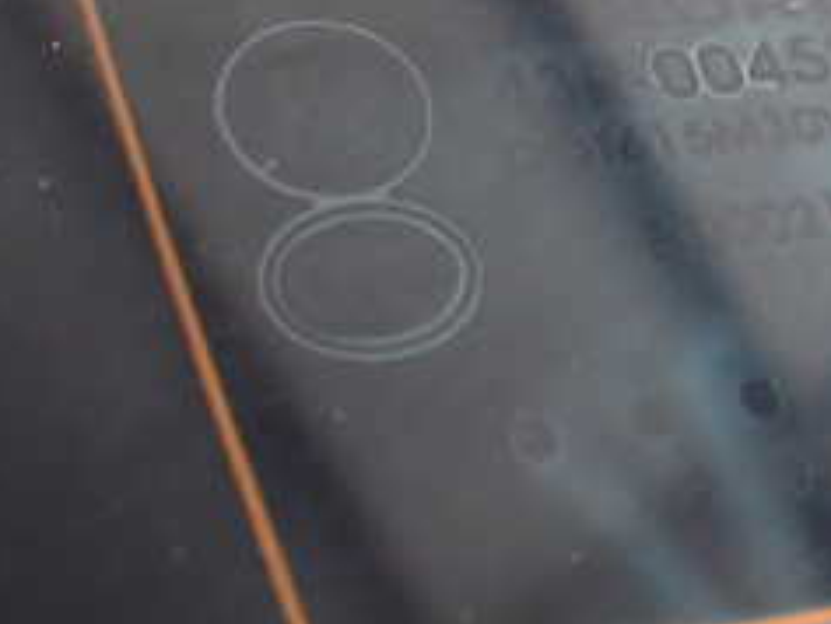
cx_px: 586
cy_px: 186
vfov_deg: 19.3
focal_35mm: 76
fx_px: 1825
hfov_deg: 25.4
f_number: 2.3
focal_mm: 5.4
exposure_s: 1/125
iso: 500
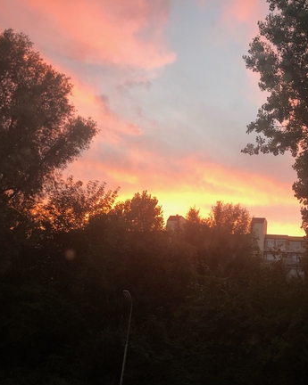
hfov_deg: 38.4
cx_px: 221
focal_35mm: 38
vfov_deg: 48.0
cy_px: 200
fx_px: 433
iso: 40
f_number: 1.8
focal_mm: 3.99
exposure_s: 1/15
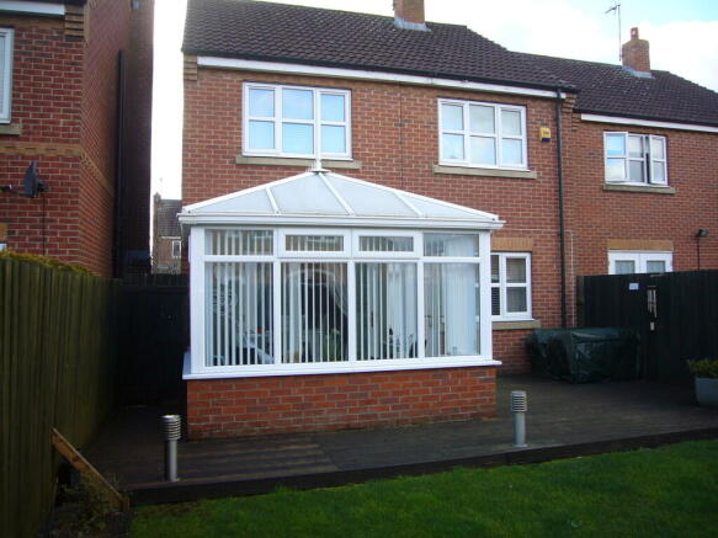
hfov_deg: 63.5
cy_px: 269
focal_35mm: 28
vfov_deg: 49.7
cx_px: 359
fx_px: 581
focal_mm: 4.6
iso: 80
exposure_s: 1/160
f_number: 2.8
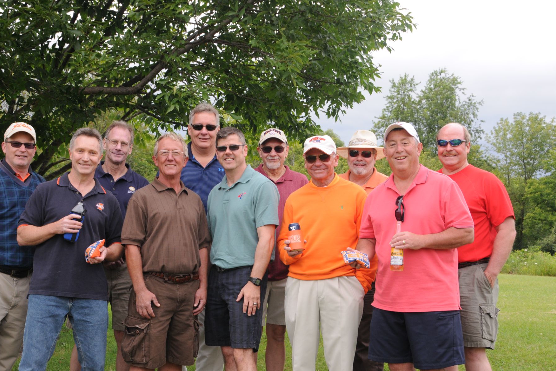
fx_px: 849
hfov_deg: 36.2
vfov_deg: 24.6
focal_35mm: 55
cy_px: 199
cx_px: 238
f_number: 8
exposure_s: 1/250
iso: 400
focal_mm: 32
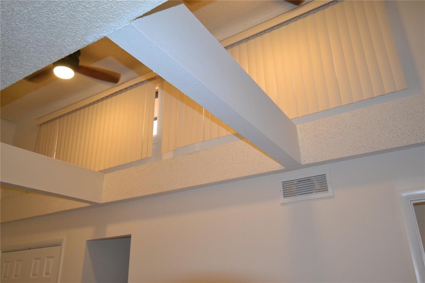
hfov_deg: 67.4
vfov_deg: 47.9
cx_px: 212
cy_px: 142
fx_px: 319
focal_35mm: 27
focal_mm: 18
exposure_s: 1/60
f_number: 4.5
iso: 1000
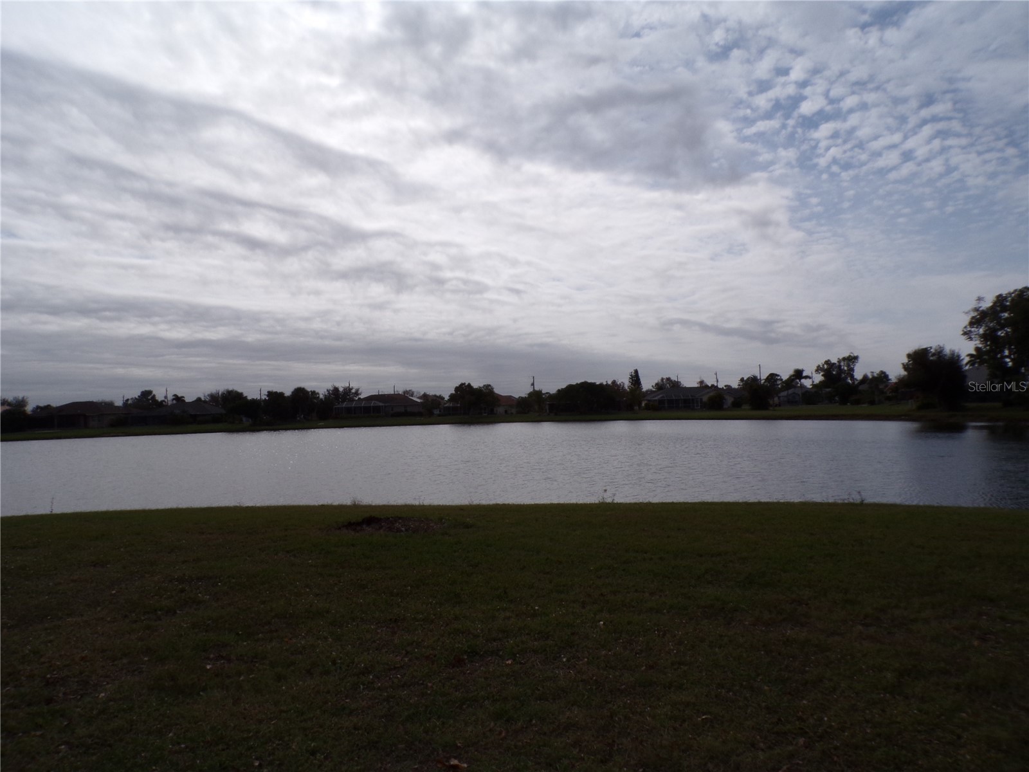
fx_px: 713
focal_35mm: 24
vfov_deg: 56.8
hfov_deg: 71.6
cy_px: 386
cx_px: 514
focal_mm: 4.3
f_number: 8
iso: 80
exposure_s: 1/800
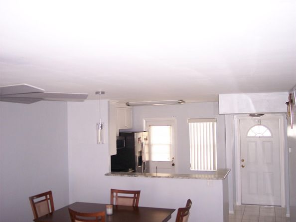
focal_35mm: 39
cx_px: 148
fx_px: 333
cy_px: 111
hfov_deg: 47.9
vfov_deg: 36.8
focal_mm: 8
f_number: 2.8
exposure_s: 1/60
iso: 140
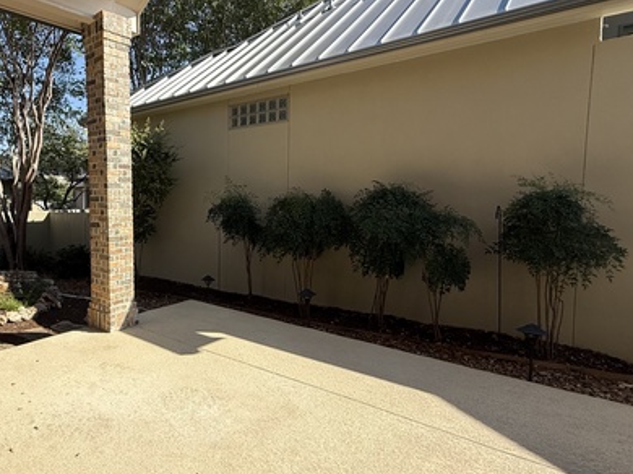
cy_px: 227
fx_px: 420
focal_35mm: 23
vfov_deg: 58.8
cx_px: 162
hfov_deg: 69.3
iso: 50
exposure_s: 1/1312
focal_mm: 2.22
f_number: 2.2
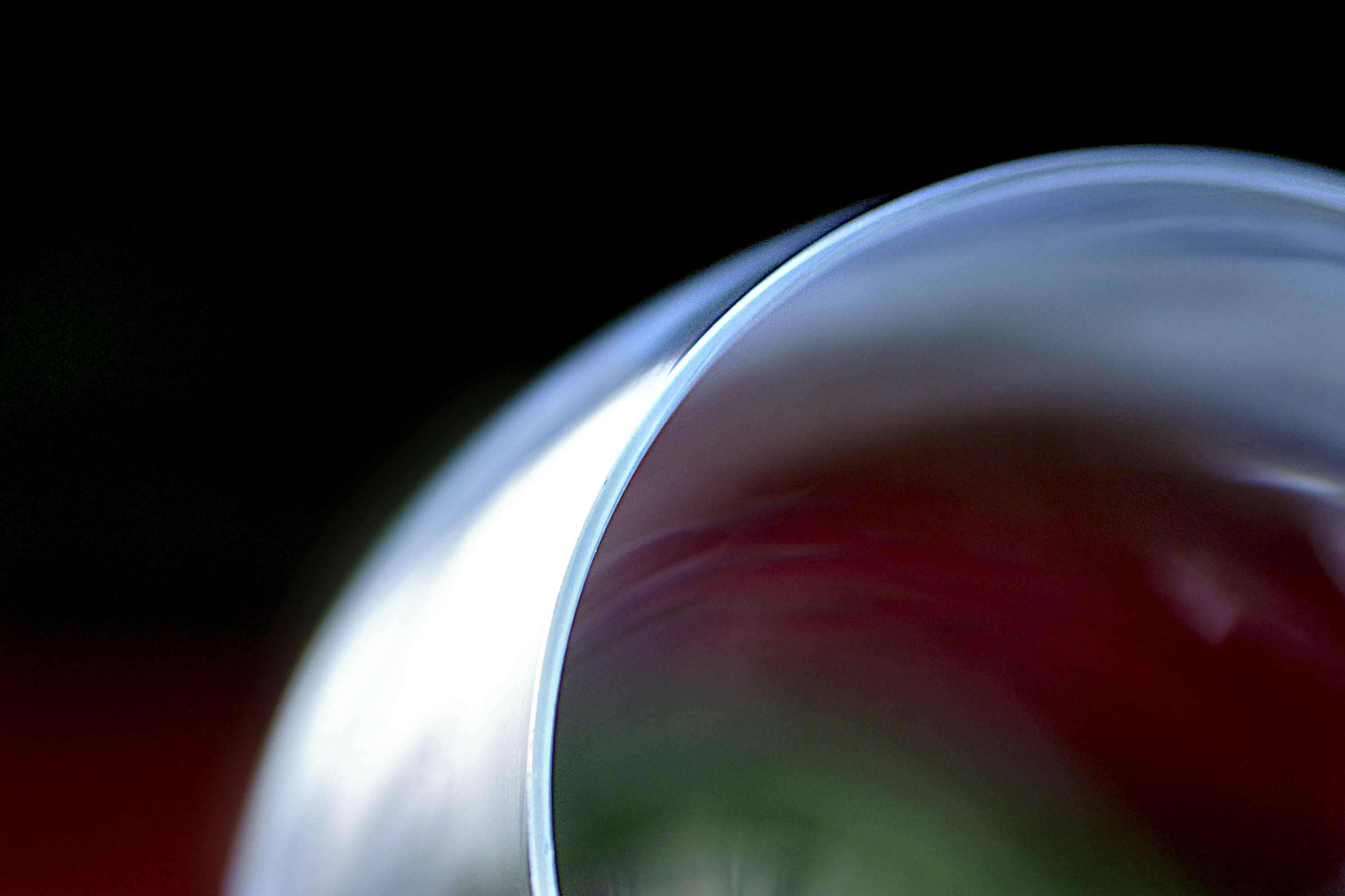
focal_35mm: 158
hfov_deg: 13.0
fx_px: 5884
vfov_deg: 8.7
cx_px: 672
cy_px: 448
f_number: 4
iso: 400
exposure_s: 1/25
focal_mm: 105
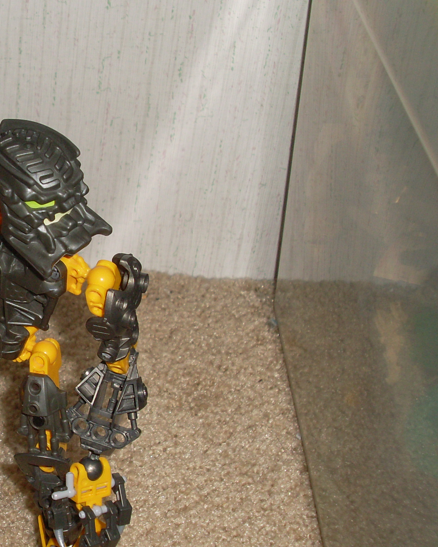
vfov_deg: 23.8
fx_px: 1296
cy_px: 316
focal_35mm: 80
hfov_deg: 18.8
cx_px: 40
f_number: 8.7
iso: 100
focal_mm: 8.1
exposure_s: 1/45
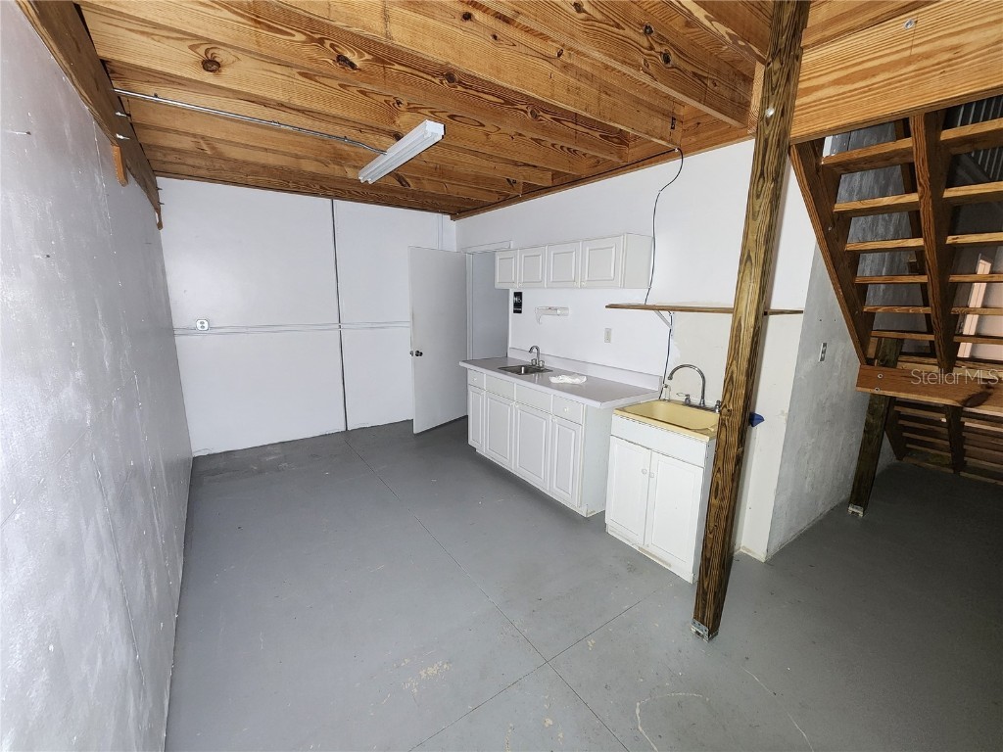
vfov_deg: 89.9
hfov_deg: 106.2
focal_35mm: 13
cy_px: 376
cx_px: 502
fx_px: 377
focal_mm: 2.2
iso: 320
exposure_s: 1/60
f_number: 2.2
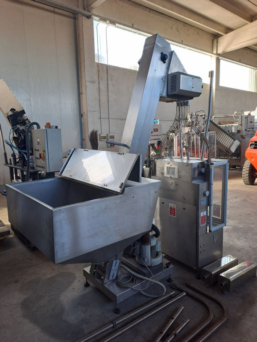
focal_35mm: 25
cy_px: 171
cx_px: 128
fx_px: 247
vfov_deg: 69.4
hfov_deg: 54.9
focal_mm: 4.65
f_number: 1.8
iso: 32
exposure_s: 1/60
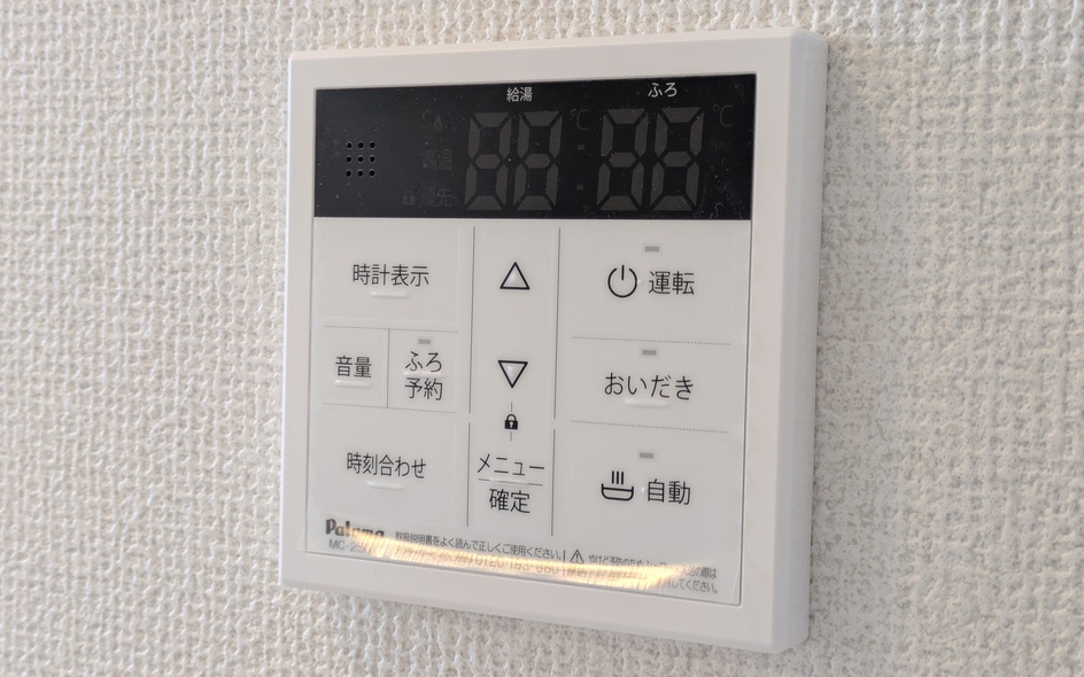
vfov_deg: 23.6
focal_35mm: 55
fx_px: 1625
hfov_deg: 36.9
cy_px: 334
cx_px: 544
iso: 72
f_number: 1.89
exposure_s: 1/40
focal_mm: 5.43
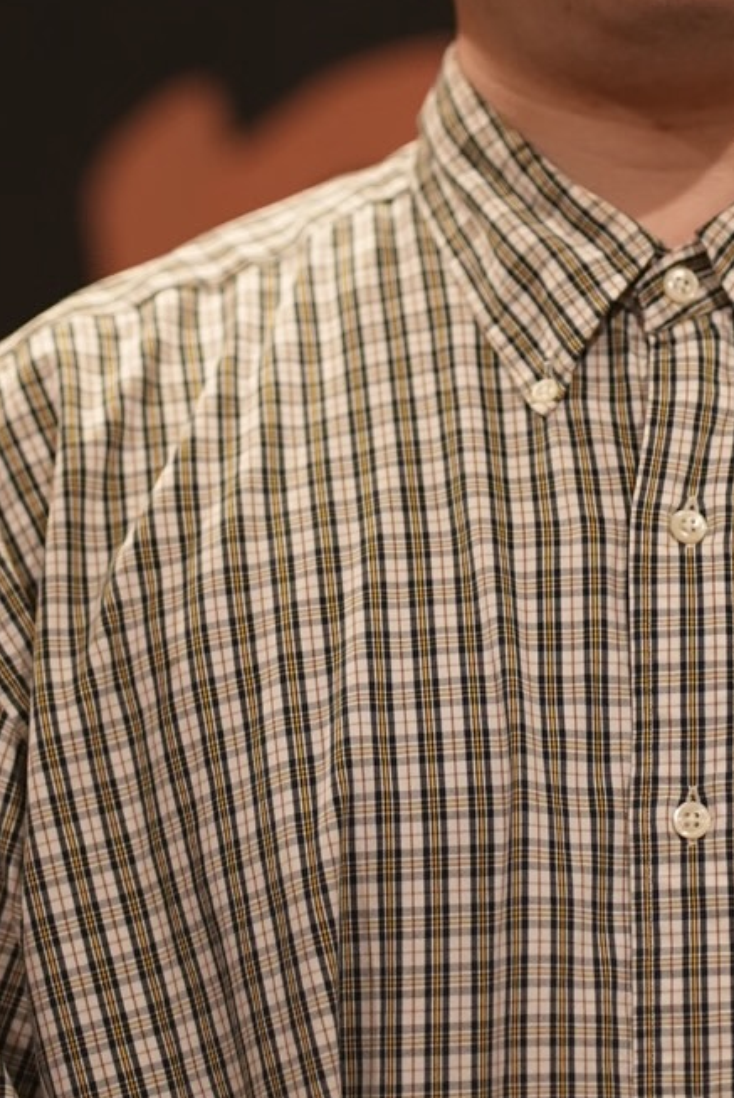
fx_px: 6412
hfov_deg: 6.5
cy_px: -34
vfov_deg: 9.7
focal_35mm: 210
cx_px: 632
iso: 2500
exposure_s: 1/160
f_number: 2.2
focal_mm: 85
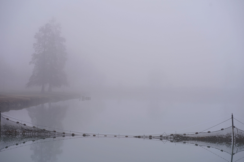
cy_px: 81
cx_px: 122
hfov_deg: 19.5
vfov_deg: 13.0
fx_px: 712
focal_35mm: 105
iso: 200
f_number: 6.3
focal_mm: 105
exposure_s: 1/125
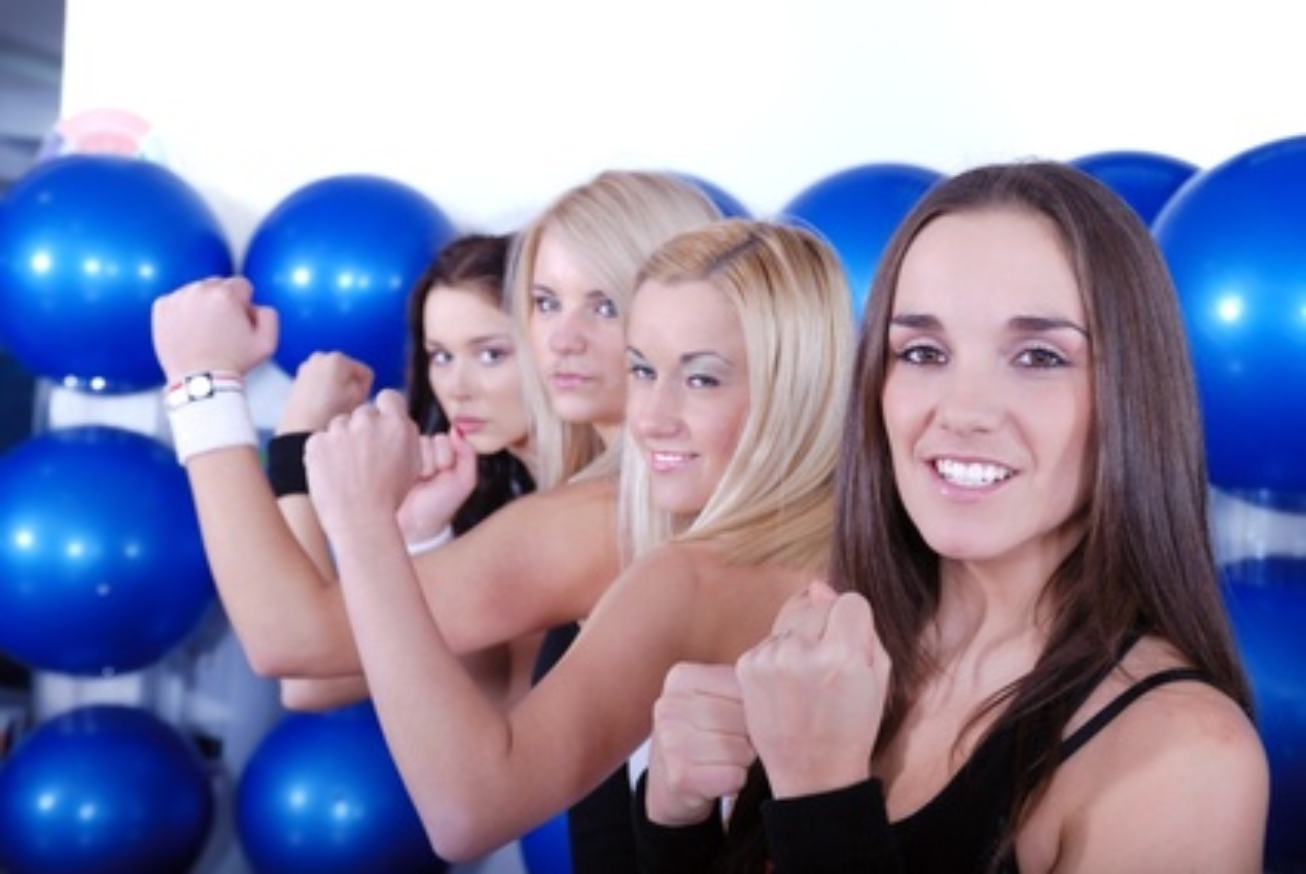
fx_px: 2070
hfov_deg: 35.0
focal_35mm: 57
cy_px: 437
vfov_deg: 23.8
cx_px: 653
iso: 100
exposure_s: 1/200
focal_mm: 38
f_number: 5
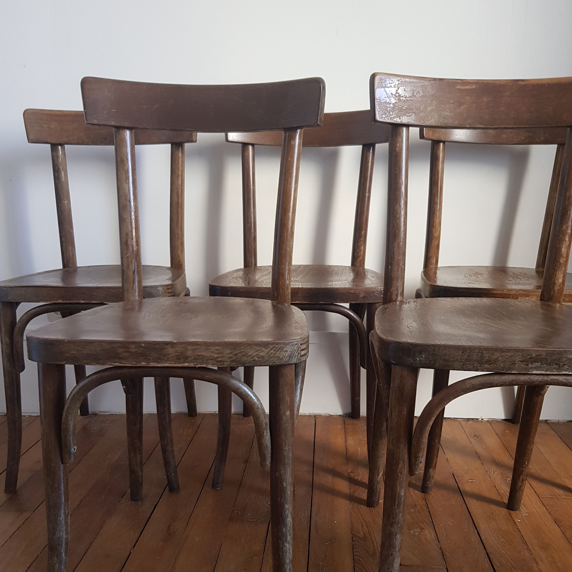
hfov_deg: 52.5
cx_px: 284
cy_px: 332
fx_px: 580
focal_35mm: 31
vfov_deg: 52.3
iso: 160
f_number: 1.7
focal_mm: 4.2
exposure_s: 1/60
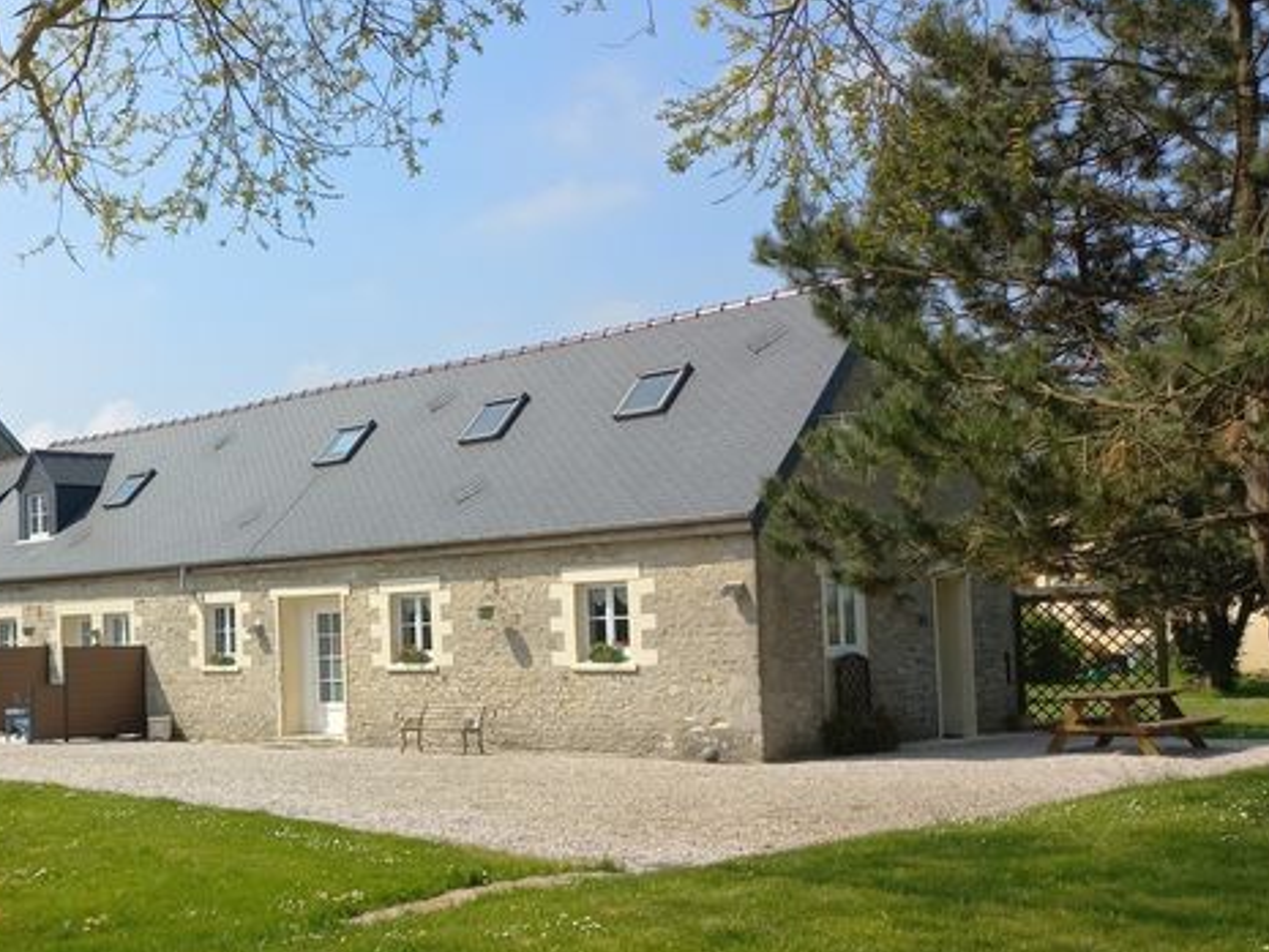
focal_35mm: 43
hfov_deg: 41.6
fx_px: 1577
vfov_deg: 33.5
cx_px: 221
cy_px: 573
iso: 25
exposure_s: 1/769
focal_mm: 4.6
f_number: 1.8
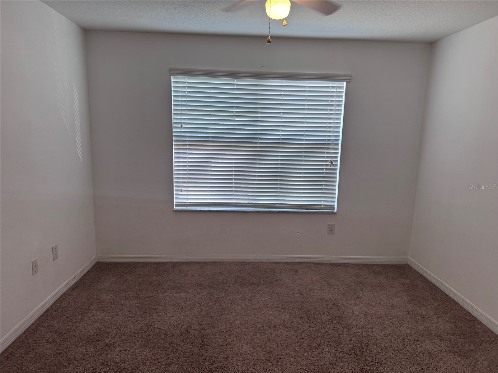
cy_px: 186
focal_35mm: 24
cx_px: 249
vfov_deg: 56.8
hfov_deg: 71.6
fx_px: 345
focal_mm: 6.76
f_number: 1.78
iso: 125
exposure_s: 1/120
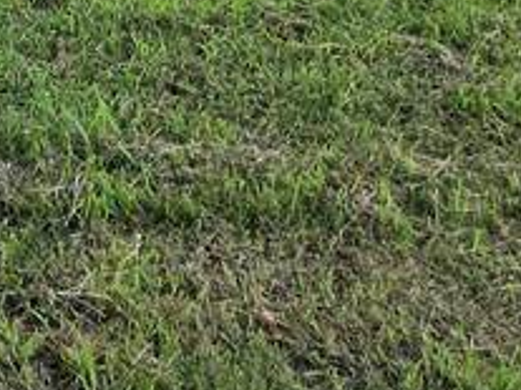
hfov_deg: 15.4
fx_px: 1715
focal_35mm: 114
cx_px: -340
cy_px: -322
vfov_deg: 11.9
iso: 160
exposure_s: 1/508
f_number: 1.8
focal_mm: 5.4
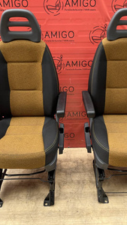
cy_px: 97
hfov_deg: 34.6
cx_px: 72
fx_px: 203
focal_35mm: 34
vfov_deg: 57.8
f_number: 1.6
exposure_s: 1/172
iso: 64
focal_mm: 5.1
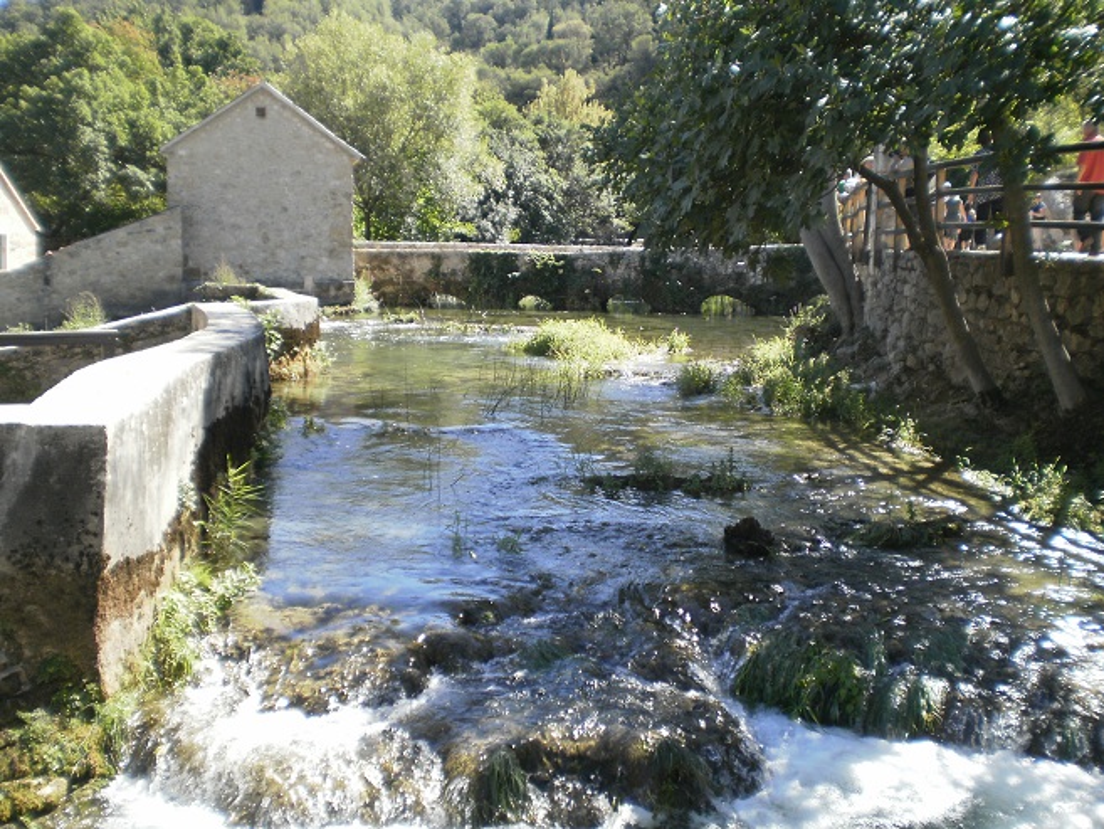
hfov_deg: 51.3
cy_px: 414
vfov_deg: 39.7
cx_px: 552
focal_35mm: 36
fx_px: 1148
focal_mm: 6.3
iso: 100
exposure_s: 1/320
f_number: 3.1
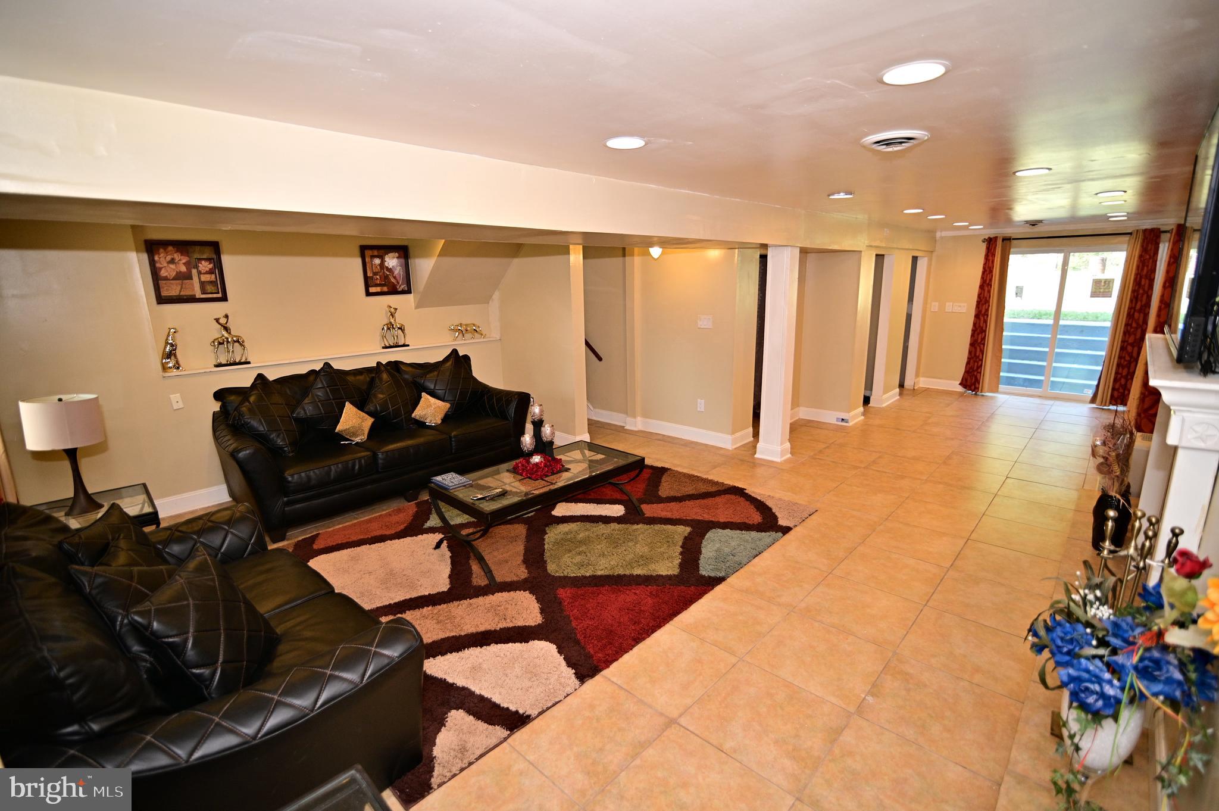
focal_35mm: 16
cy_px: 406
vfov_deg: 73.7
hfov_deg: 96.8
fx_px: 541
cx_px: 610
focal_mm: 16
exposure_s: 1/250
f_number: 2.8
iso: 800
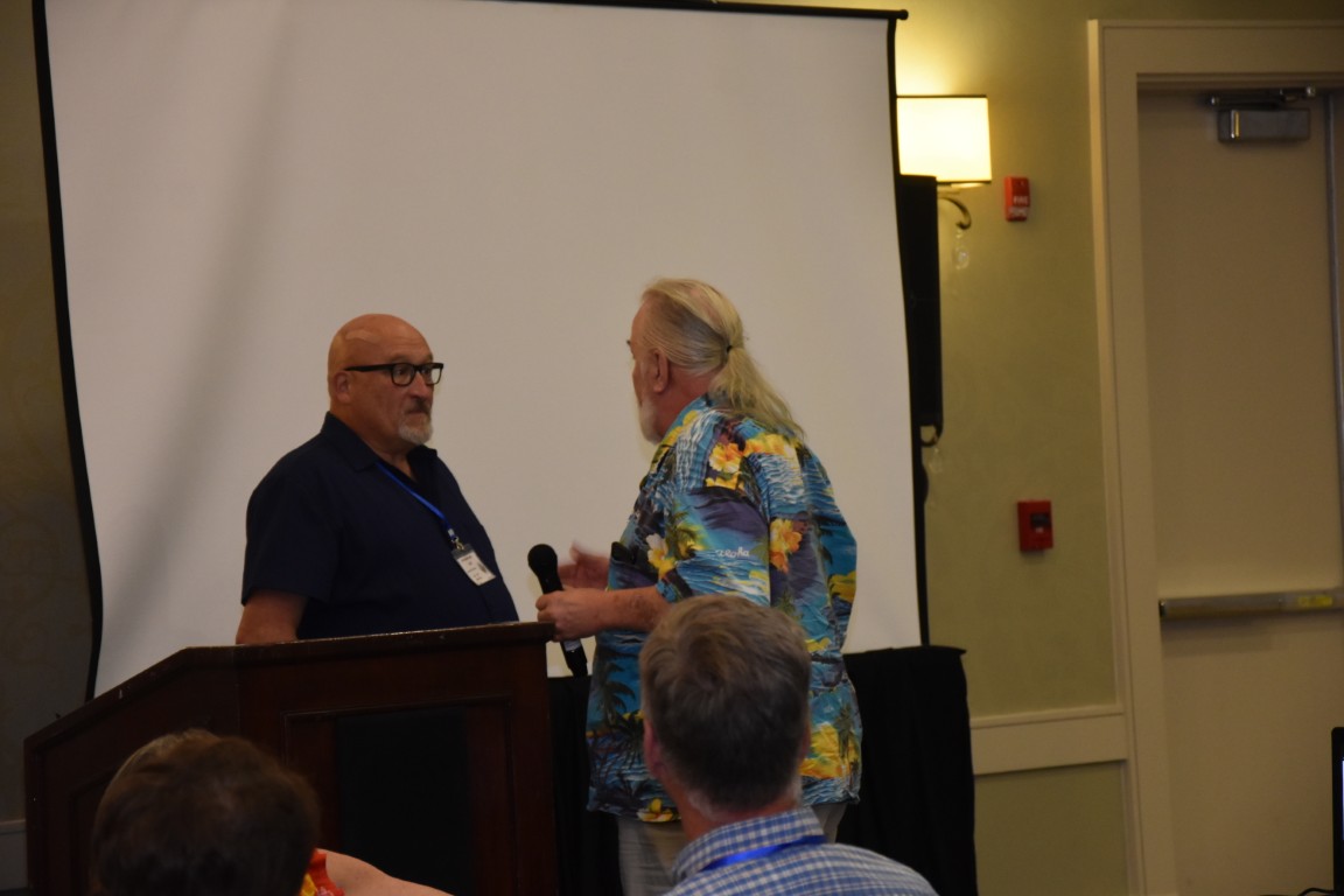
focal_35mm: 128
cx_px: 672
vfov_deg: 10.8
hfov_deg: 16.1
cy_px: 448
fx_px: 4760
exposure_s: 1/60
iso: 1600
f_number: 5.6
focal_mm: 85
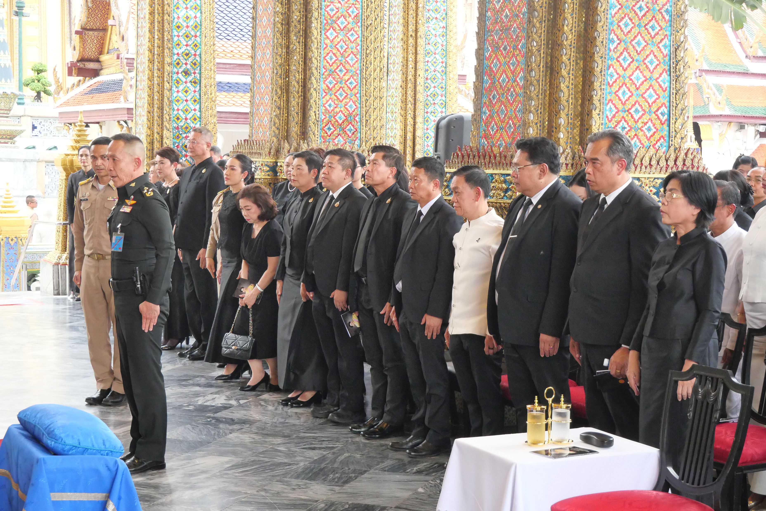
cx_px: 383
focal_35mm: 66
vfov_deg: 20.6
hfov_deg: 30.5
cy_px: 256
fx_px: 1405
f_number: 5
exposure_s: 1/500
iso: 3200
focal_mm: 32
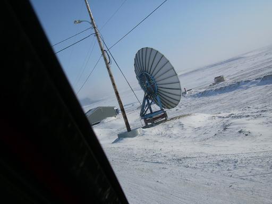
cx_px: 136
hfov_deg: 49.0
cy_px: 102
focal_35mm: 38
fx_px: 299
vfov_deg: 37.7
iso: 50
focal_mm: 6.3
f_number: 4.6
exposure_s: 1/1091
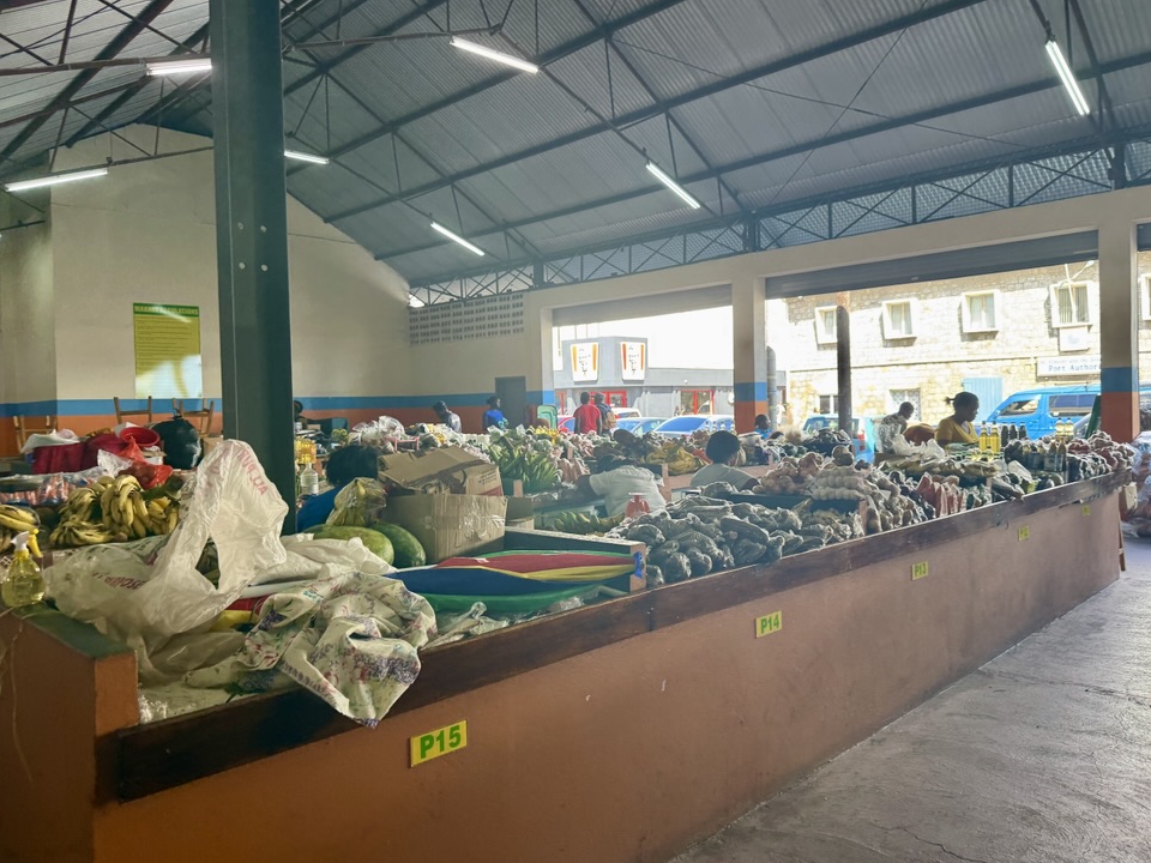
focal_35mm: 25
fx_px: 831
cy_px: 427
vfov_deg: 54.9
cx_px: 598
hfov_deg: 69.4
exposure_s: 1/100
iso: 64
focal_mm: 6.76
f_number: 1.78
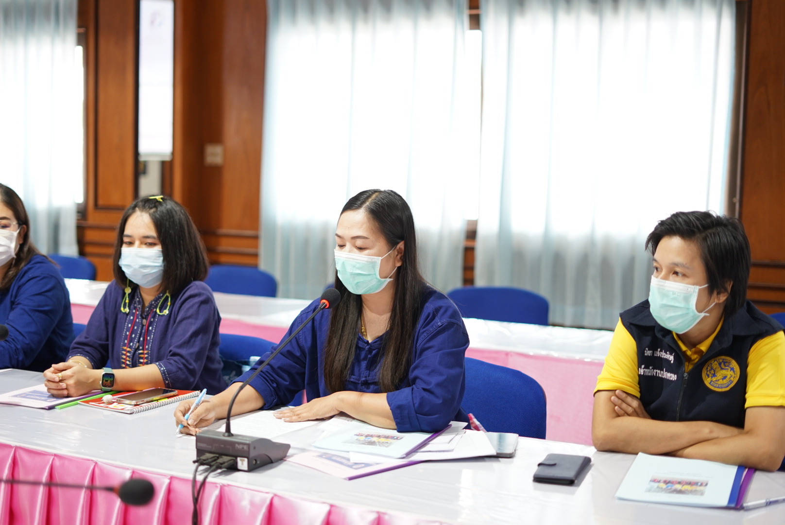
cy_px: 262
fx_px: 1091
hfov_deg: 39.6
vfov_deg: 27.0
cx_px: 392
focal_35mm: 50
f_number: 2
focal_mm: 50
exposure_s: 1/80
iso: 400
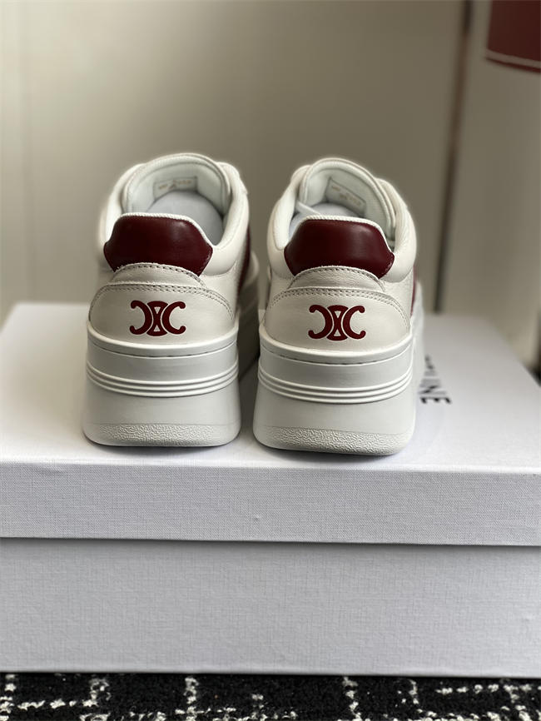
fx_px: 1083
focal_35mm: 52
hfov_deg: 28.0
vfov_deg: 36.8
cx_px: 270
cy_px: 360
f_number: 2
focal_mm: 6
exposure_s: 1/219
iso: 20
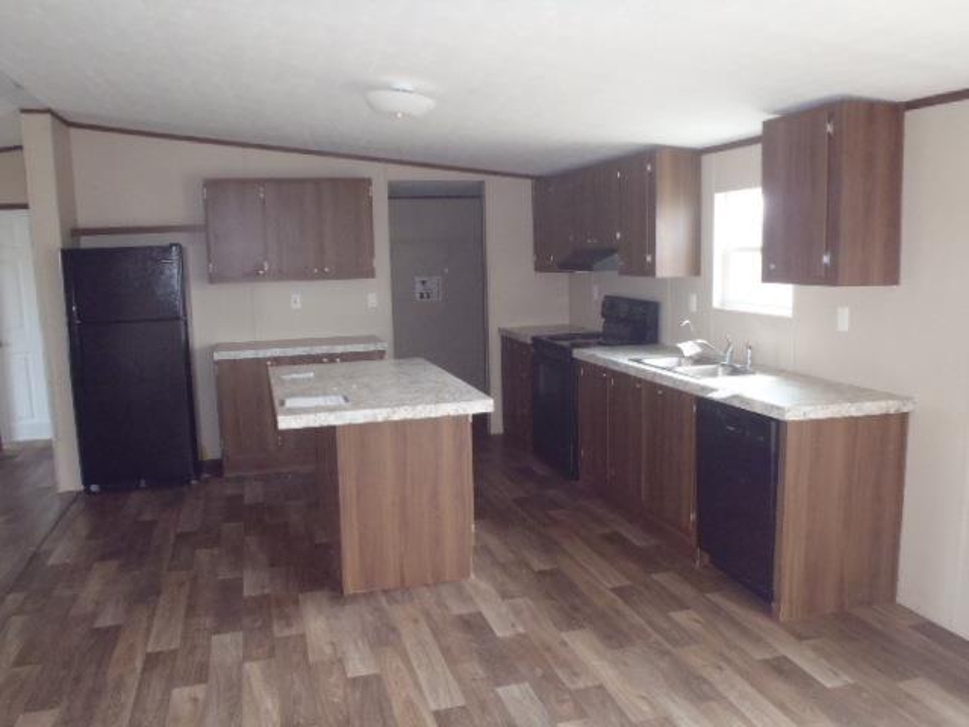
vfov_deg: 49.7
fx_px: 784
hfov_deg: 63.4
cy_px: 364
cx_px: 484
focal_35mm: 28
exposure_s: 1/30
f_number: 3.9
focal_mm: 5
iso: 500
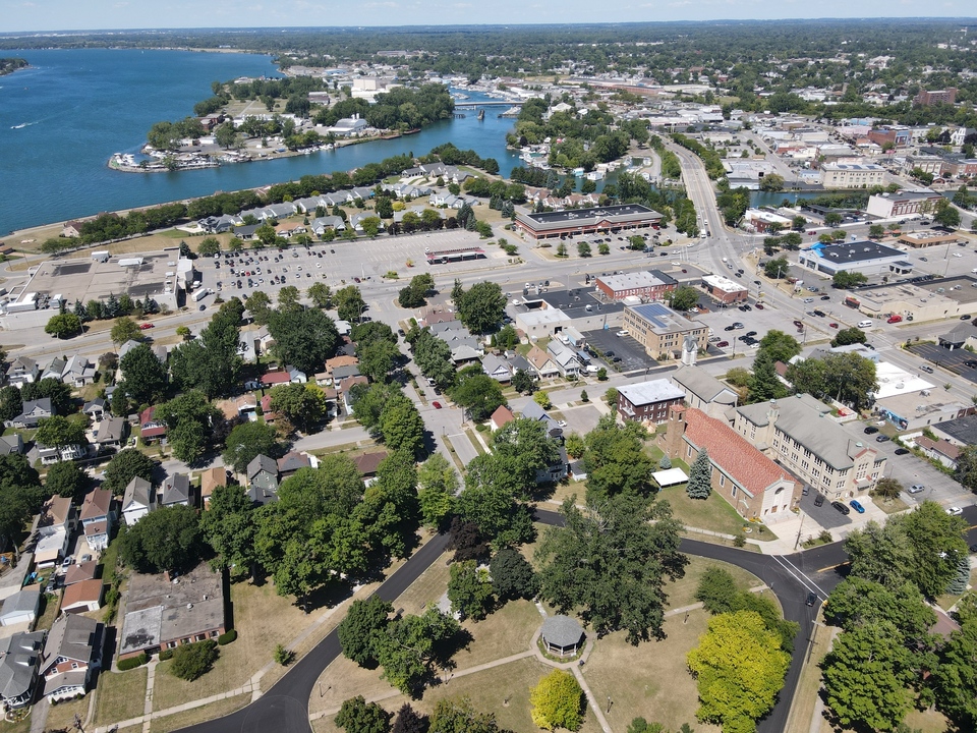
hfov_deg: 71.6
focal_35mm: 24
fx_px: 677
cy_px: 366
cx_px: 488
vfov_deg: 56.8
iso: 100
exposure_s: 1/640
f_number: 2.8
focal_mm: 4.5
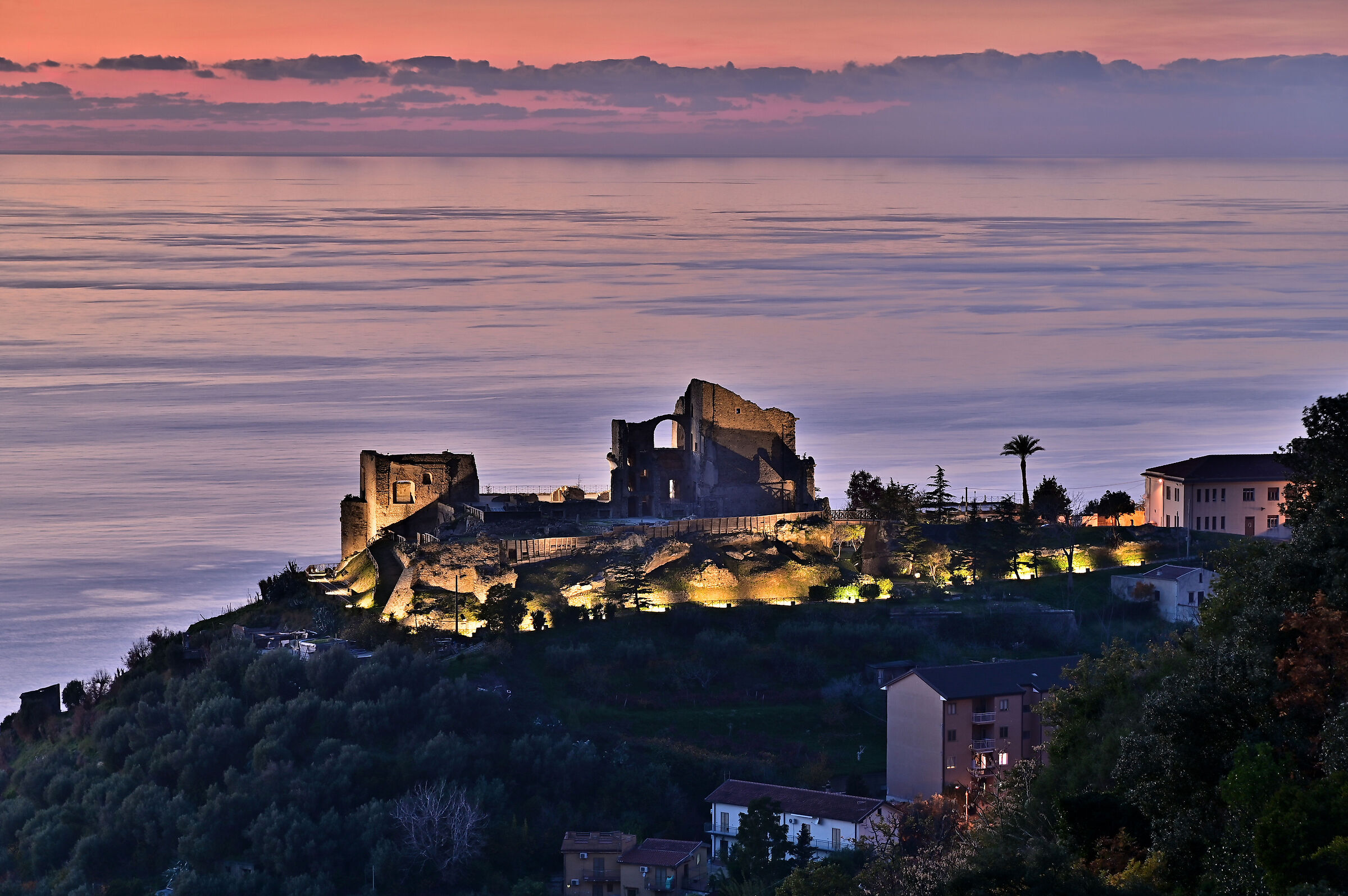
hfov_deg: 17.1
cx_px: 674
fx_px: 4490
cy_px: 448
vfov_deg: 11.4
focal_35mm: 120
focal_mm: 120
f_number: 8
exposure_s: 2
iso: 100
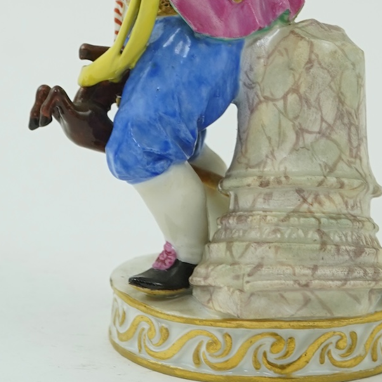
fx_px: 1561
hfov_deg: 13.9
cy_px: -58
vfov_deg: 13.6
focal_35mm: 125
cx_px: 282
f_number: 11
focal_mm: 30
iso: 500
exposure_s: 1/50
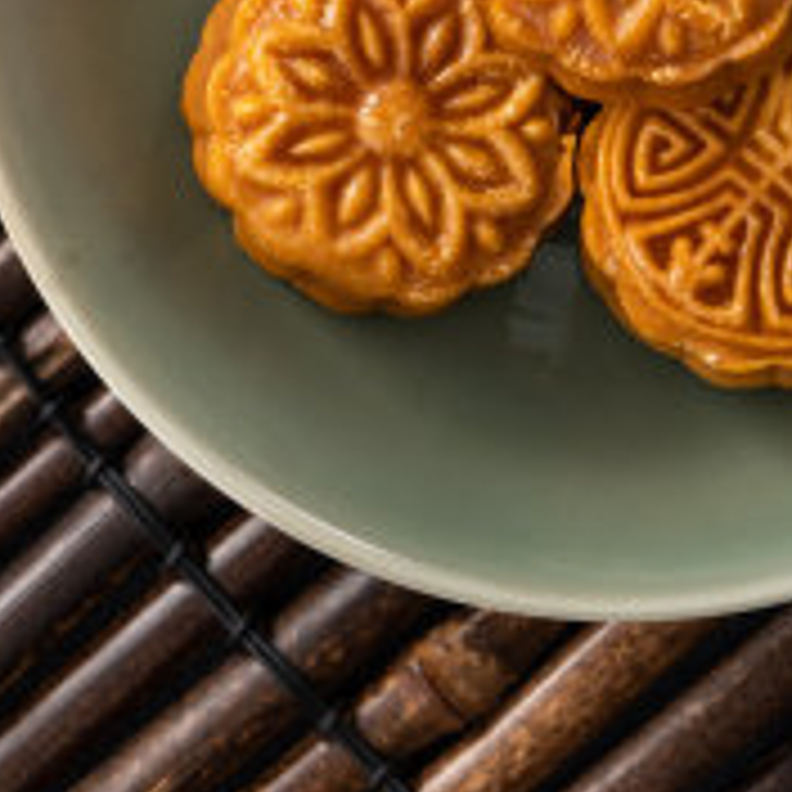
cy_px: -108
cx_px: 324
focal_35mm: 336
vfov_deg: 5.2
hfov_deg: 5.2
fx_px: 8697
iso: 100
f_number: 13
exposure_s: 1/125
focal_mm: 114
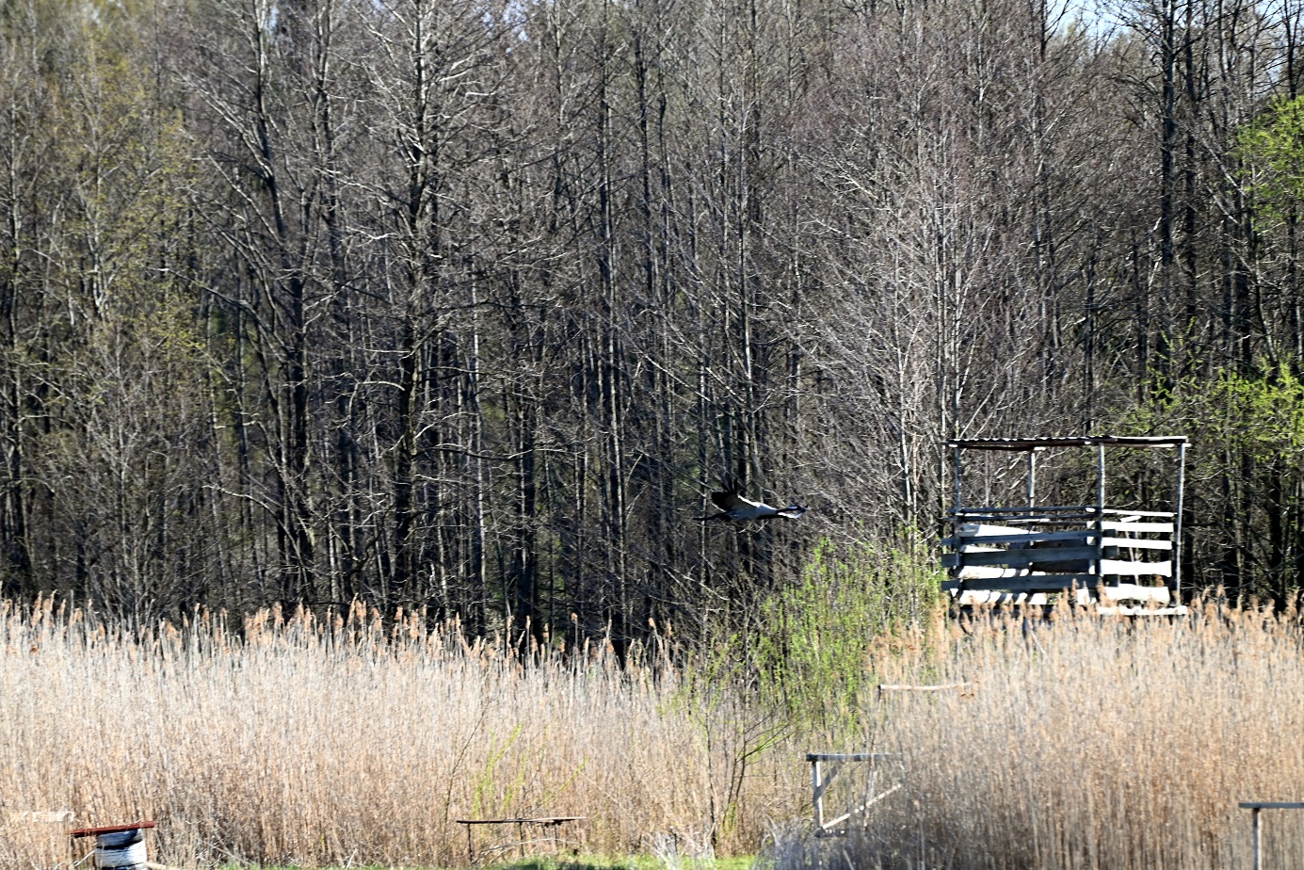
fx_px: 11774
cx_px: 622
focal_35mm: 325
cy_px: 410
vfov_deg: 4.2
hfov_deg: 6.3
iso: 400
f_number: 5.6
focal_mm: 300
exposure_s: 1/640
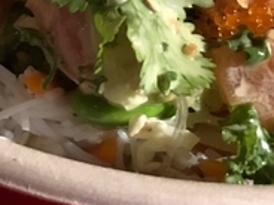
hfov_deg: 10.5
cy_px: -73
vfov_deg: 8.0
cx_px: -113
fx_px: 1449
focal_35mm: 183
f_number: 1.8
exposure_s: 1/6
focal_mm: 3.99
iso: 100
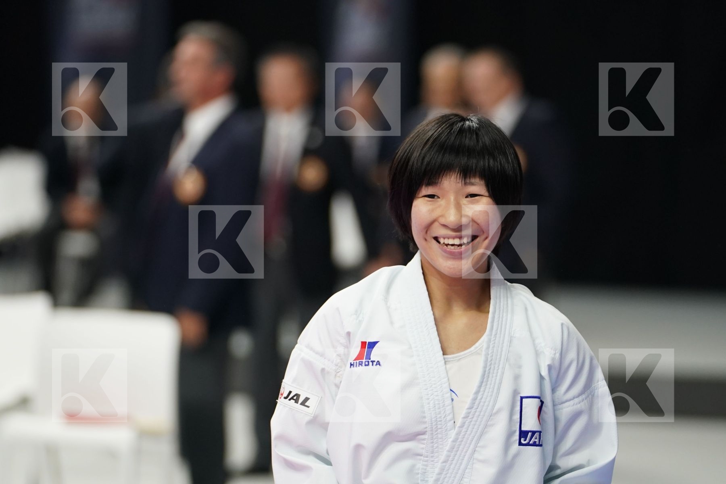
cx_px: 363
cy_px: 242
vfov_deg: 5.9
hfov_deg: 8.9
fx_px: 4658
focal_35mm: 231
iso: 1600
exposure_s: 1/1000
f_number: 2.8
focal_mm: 154
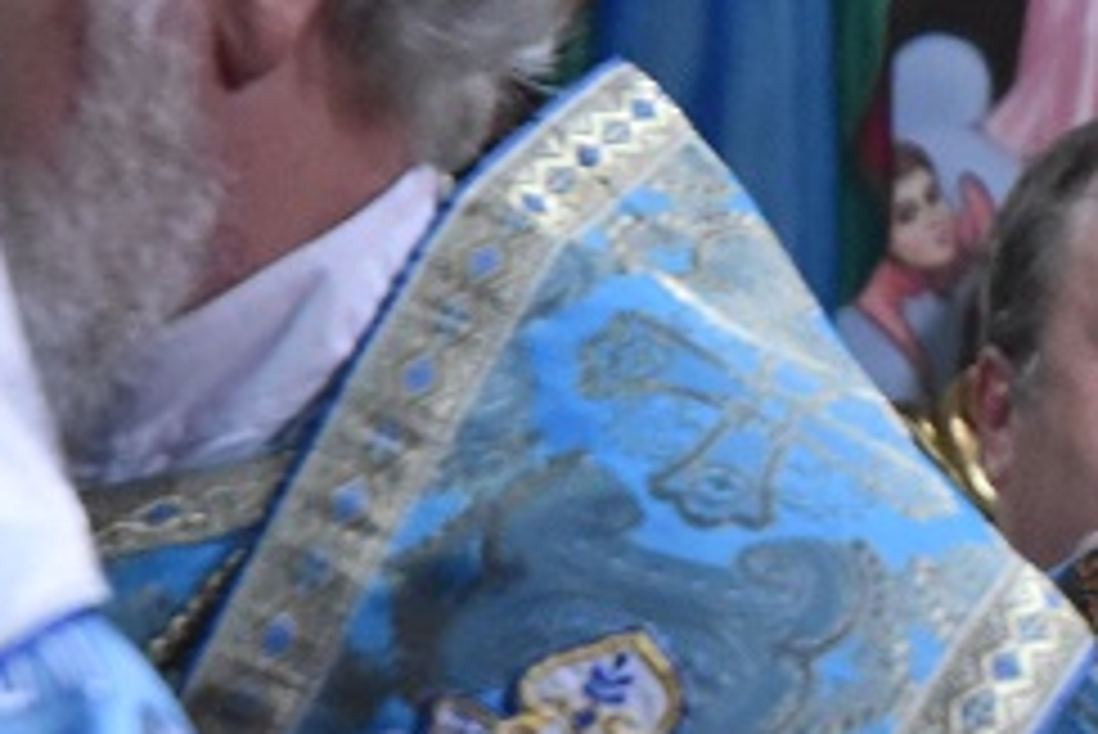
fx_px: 10562
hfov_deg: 5.9
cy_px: 119
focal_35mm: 346
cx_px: 1665
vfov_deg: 4.0
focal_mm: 55
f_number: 4.5
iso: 2500
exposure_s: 1/125
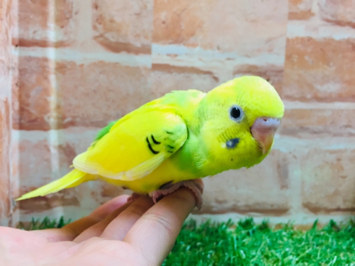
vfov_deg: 48.2
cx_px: 178
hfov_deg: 61.7
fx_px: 297
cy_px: 133
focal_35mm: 29
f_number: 2.2
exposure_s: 1/30
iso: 64
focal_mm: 4.15
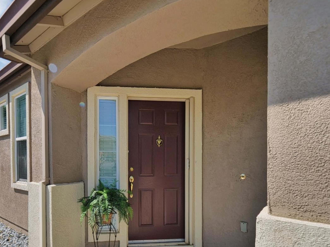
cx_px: 136
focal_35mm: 20
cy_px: 163
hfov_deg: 81.0
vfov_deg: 64.4
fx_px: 191
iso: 125
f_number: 4
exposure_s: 1/1300
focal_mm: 7
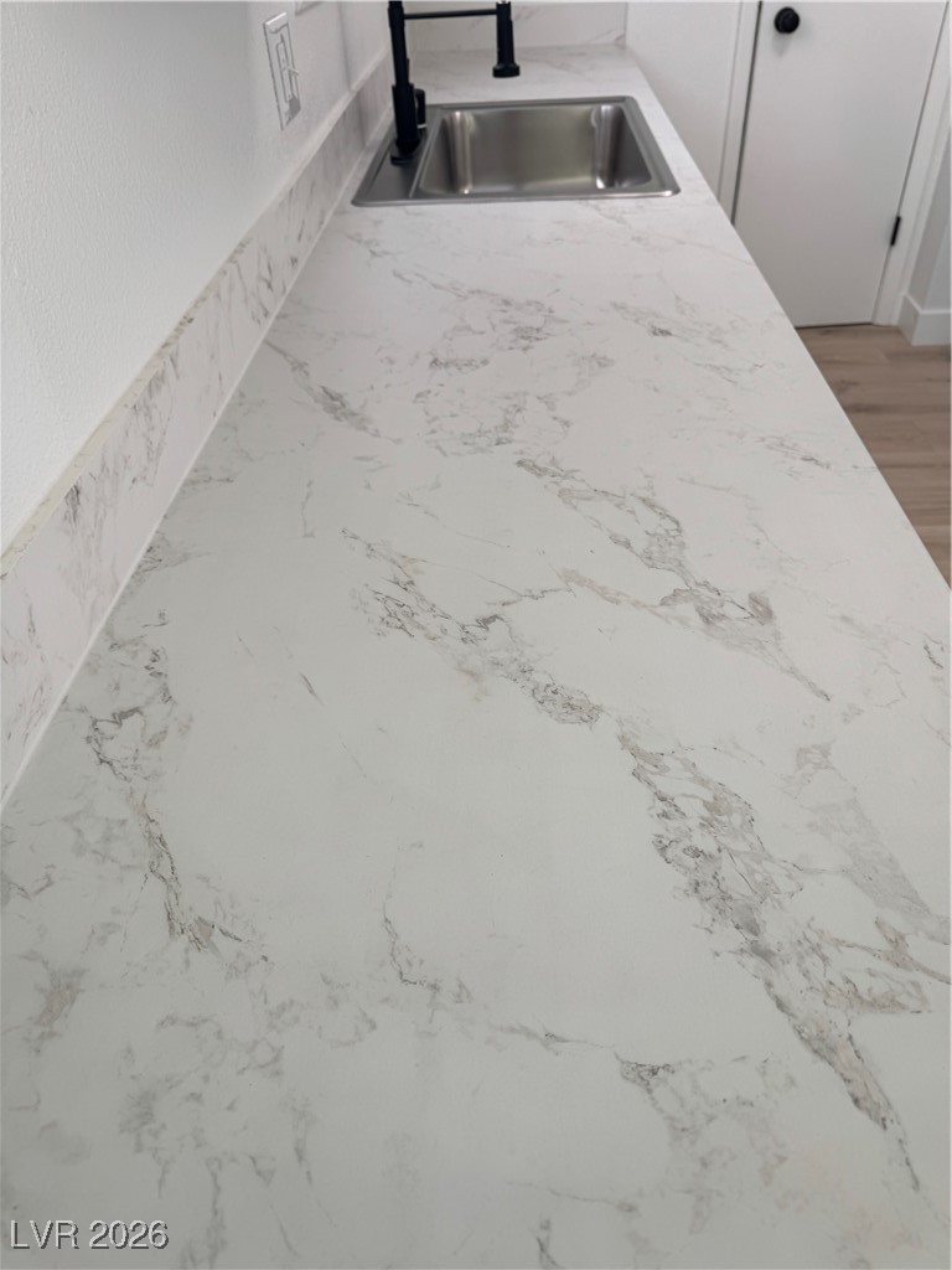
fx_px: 880
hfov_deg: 56.8
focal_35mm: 24
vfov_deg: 71.6
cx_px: 476
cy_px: 635
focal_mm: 6.76
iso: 80
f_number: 1.78
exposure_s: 1/284
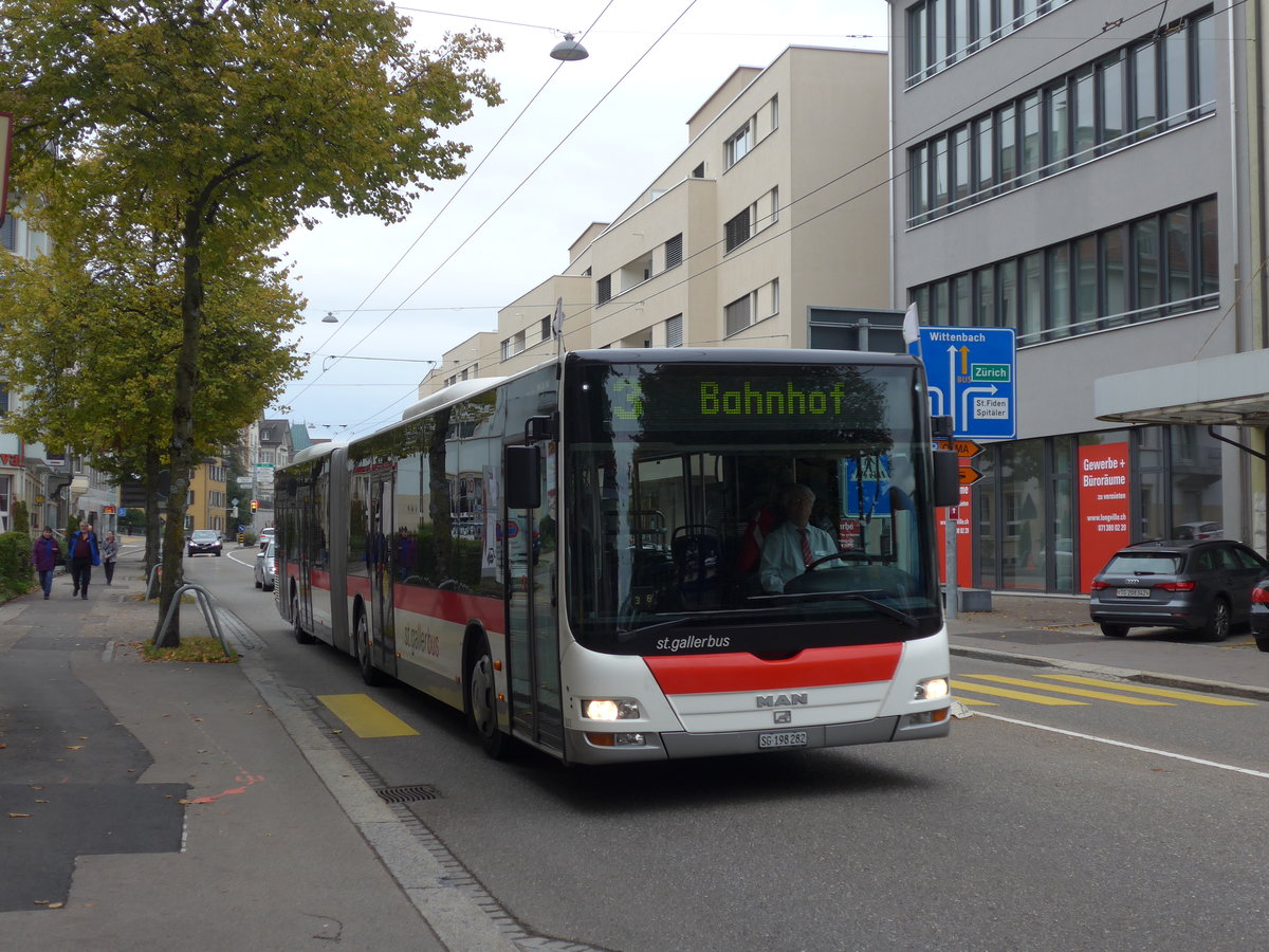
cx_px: 634
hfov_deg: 42.9
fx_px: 1613
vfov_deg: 32.9
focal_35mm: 44
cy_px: 476
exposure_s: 1/250
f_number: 2.8
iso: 80
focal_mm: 9
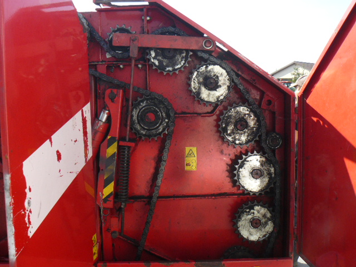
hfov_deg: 51.4
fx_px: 370
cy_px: 134
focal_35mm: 36
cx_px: 178
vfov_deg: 39.7
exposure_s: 1/200
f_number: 4.5
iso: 100
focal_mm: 6
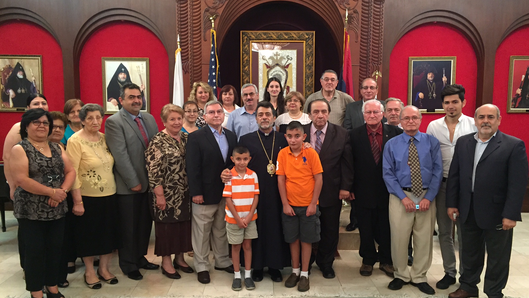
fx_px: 449
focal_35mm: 32
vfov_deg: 36.7
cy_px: 154
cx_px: 264
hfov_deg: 61.0
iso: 250
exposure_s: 1/24
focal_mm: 4.15
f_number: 2.2
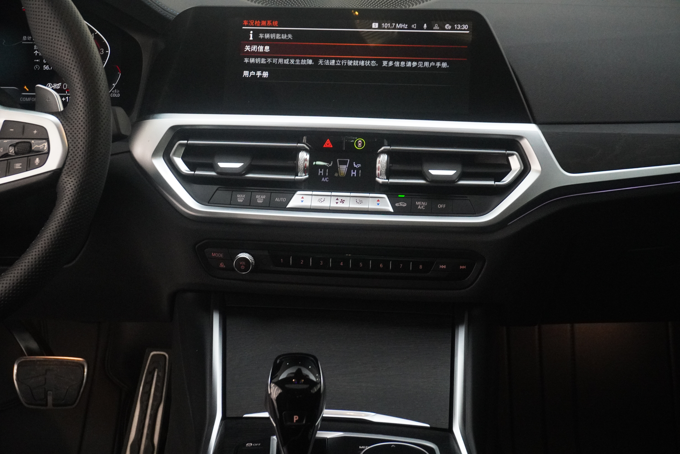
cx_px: 340
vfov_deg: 26.5
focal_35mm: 51
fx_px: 963
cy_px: 227
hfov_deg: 38.9
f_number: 7.1
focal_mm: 34
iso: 6400
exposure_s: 1/80
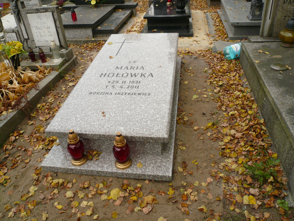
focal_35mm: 28
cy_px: 110
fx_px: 238
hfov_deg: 63.4
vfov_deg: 49.7
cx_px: 147
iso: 100
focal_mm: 4.6
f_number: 2.8
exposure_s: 1/320
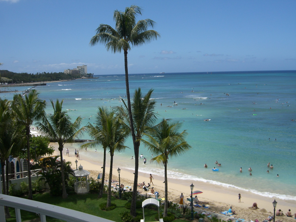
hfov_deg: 49.0
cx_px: 148
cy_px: 111
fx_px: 325
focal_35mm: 38
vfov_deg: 37.7
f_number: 8
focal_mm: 7.9
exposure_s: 1/320
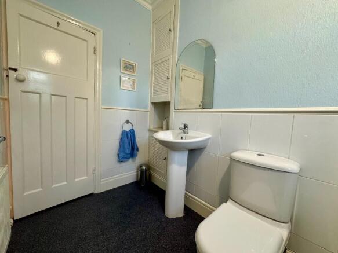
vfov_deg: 85.7
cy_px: 126
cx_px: 169
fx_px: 137
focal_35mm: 14
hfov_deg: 102.1
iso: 200
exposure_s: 1/50
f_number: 2.2
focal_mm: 2.22
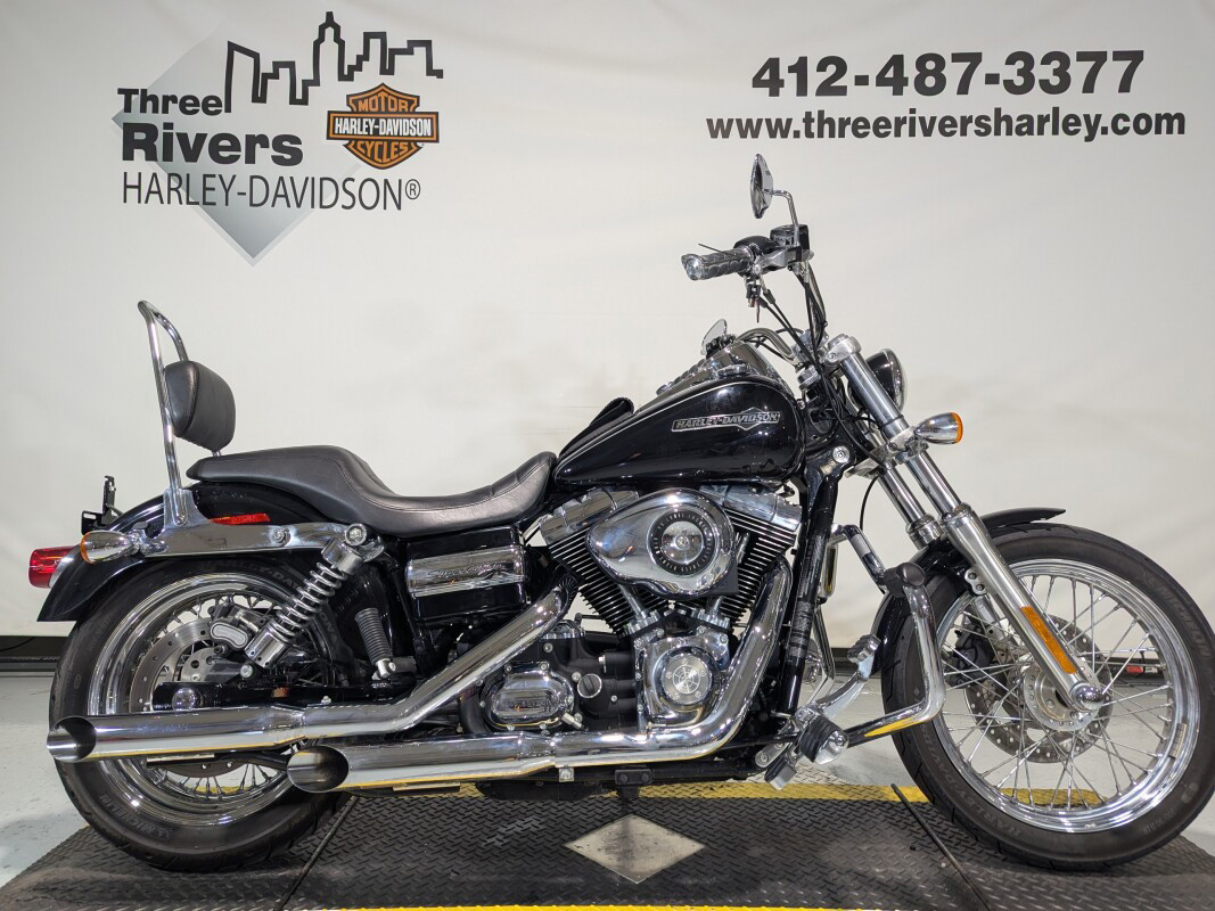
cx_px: 608
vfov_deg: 56.8
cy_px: 456
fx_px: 842
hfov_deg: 71.6
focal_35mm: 24
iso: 85
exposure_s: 1/120
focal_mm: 6.81
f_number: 1.85
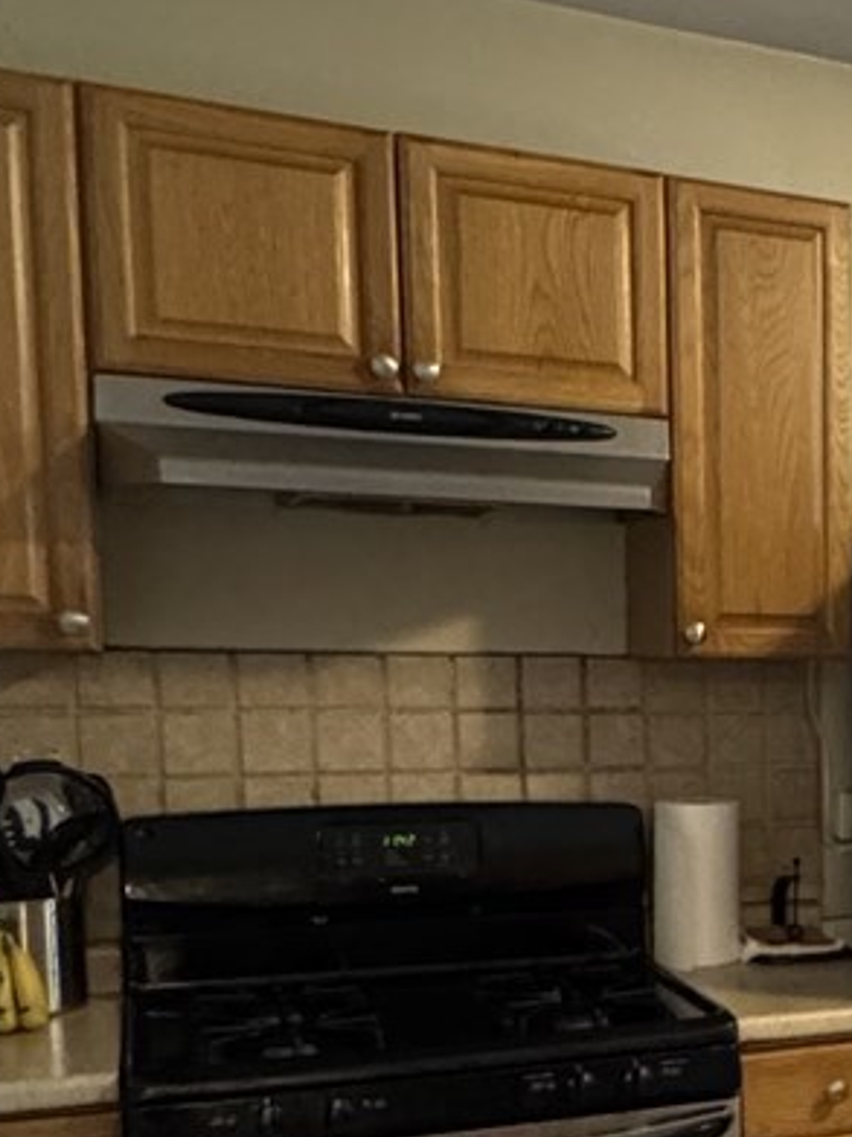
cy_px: 832
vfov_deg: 34.3
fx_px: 1806
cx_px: 1306
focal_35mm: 55
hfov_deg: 21.8
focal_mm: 2.22
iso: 640
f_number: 2.2
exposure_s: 1/60
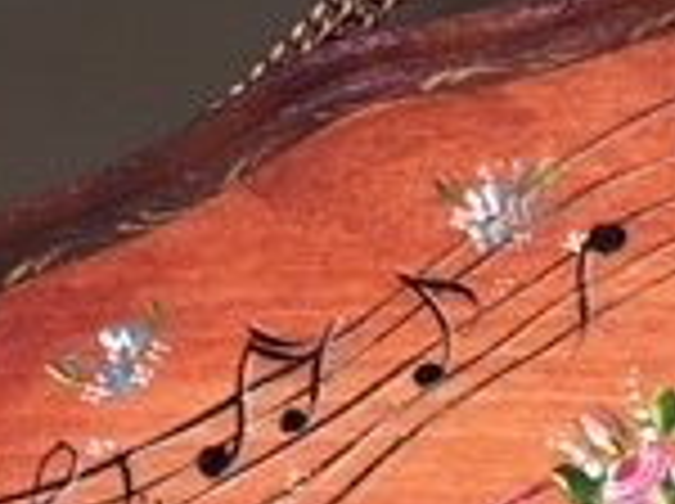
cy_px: 662
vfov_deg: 11.6
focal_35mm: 124
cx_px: 873
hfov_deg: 15.2
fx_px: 2414
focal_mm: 4.15
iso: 64
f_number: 2.2
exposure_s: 1/30
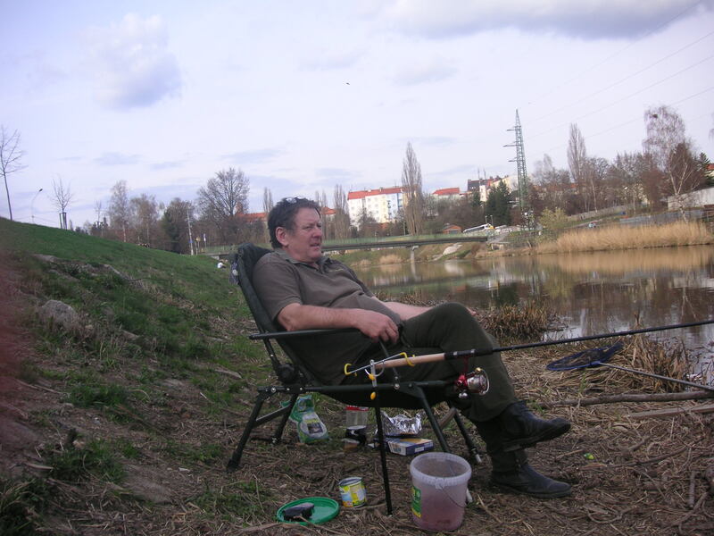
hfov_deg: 50.1
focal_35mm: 37
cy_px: 268
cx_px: 357
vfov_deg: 38.7
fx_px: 763
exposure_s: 1/750
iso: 50
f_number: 2.8
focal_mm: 6.1
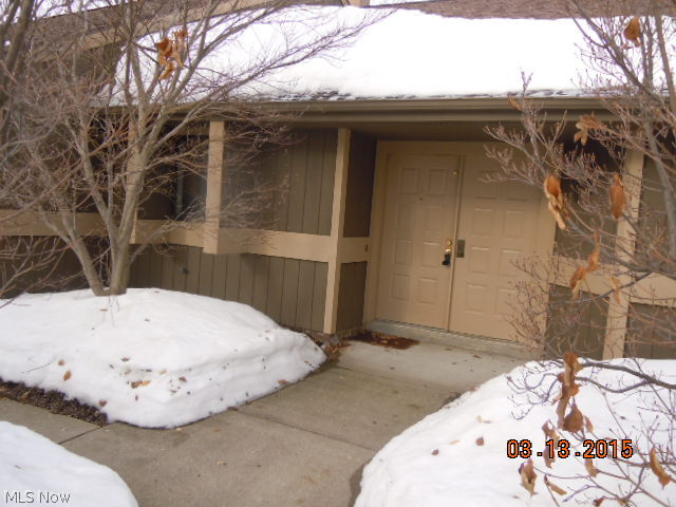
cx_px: 338
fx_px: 586
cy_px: 254
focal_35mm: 30
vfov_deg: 46.8
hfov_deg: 60.0
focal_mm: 5.4
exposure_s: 1/250
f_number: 3.5
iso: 100
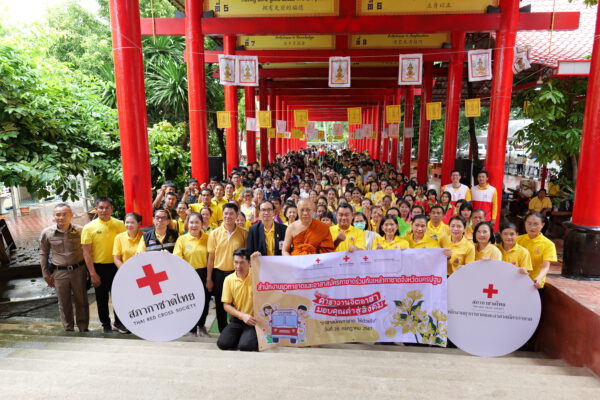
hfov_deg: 78.6
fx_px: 367
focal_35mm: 22
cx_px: 300
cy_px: 200
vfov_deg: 57.2
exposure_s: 1/125
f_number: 5.6
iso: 800
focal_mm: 22
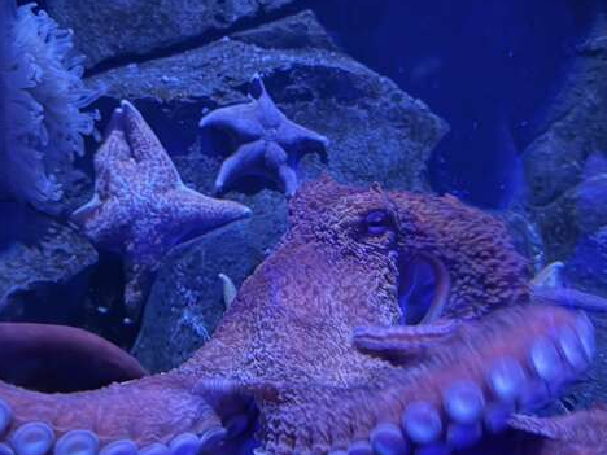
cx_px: 327
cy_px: 280
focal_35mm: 41
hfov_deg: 45.7
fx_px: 719
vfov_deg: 35.0
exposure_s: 1/9
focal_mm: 6.76
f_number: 1.78
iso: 1000
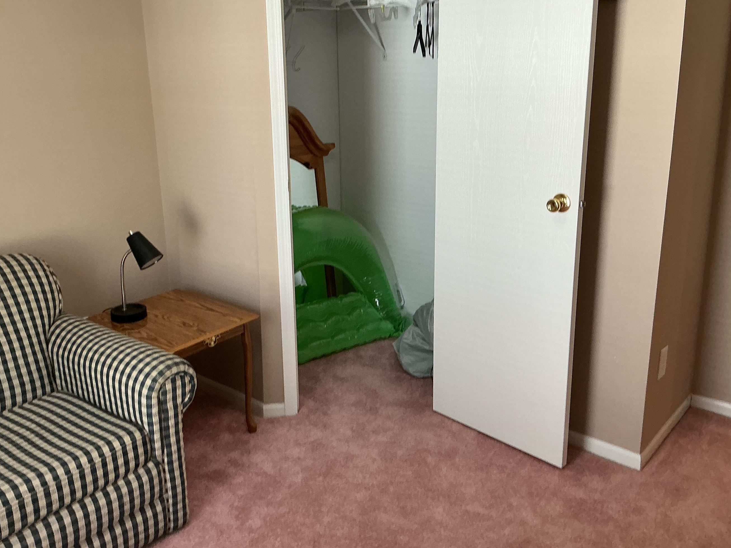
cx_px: 353
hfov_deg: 53.9
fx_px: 718
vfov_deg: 41.7
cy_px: 236
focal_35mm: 34
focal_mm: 3
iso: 64
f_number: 1.8
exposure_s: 1/60
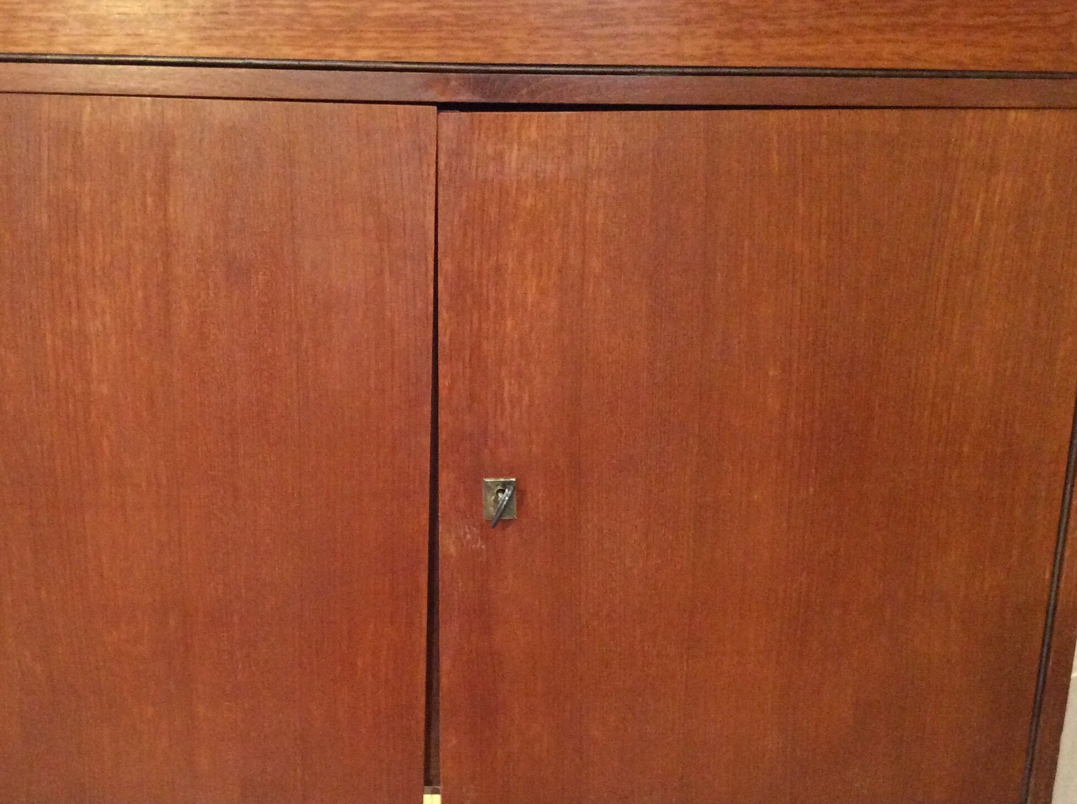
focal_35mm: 43
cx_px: 437
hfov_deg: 43.7
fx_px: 1336
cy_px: 502
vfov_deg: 33.4
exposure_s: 1/17
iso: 400
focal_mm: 3.3
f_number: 2.4
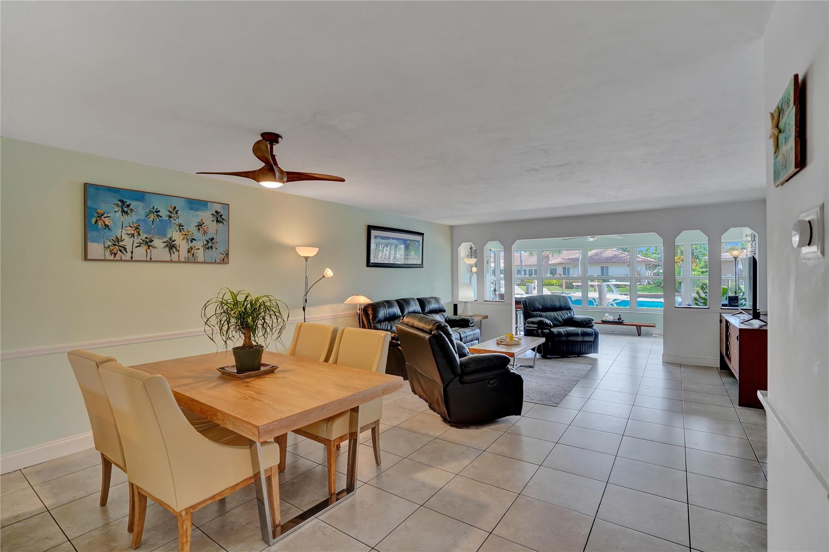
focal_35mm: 16
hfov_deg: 96.8
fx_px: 368
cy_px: 276
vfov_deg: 73.7
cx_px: 414
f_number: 2.8
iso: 1600
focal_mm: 16
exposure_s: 1/800
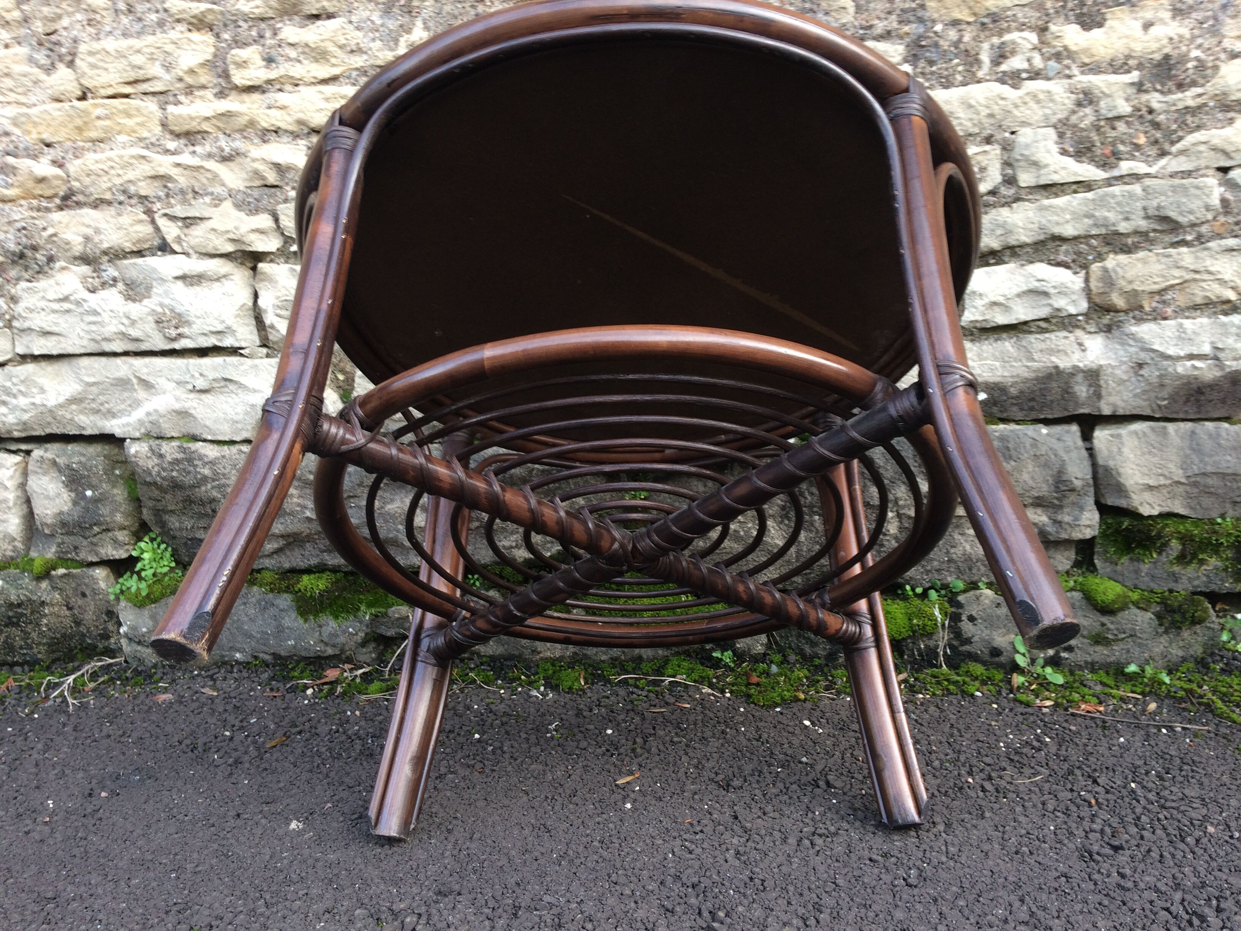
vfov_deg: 48.2
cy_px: 466
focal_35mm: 29
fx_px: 1040
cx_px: 620
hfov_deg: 61.7
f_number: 2.2
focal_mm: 4.15
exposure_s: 1/50
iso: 40
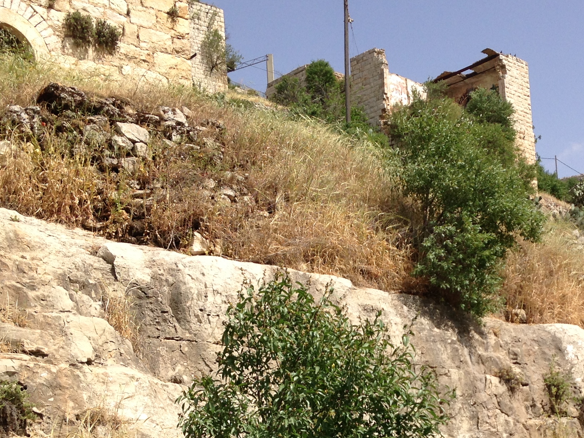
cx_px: 406
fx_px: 1113
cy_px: 375
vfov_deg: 21.8
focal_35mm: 66
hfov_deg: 29.1
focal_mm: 4.12
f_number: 2.4
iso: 50
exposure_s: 1/1748
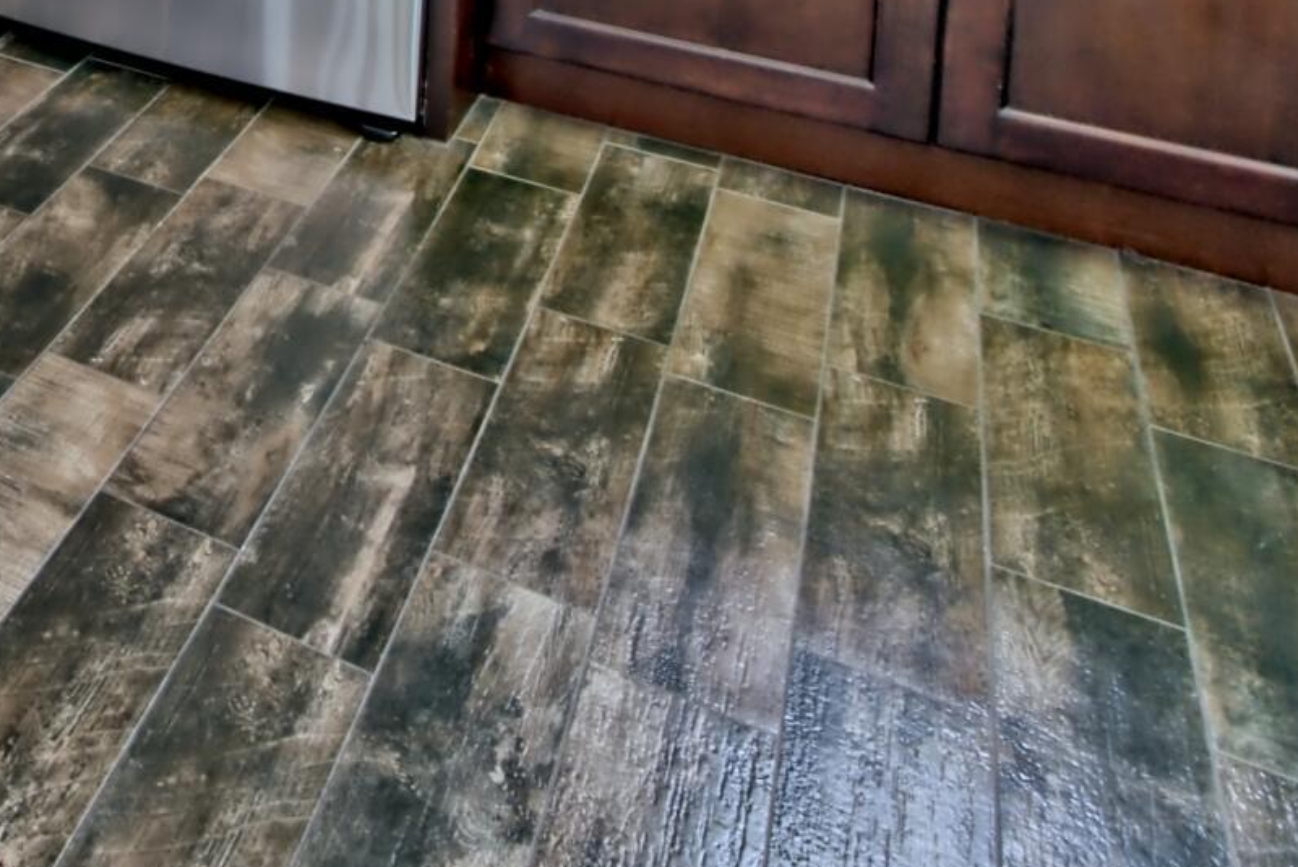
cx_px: -537
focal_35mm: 45
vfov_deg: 23.0
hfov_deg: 30.2
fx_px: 1623
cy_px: -497
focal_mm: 12
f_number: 19
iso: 200
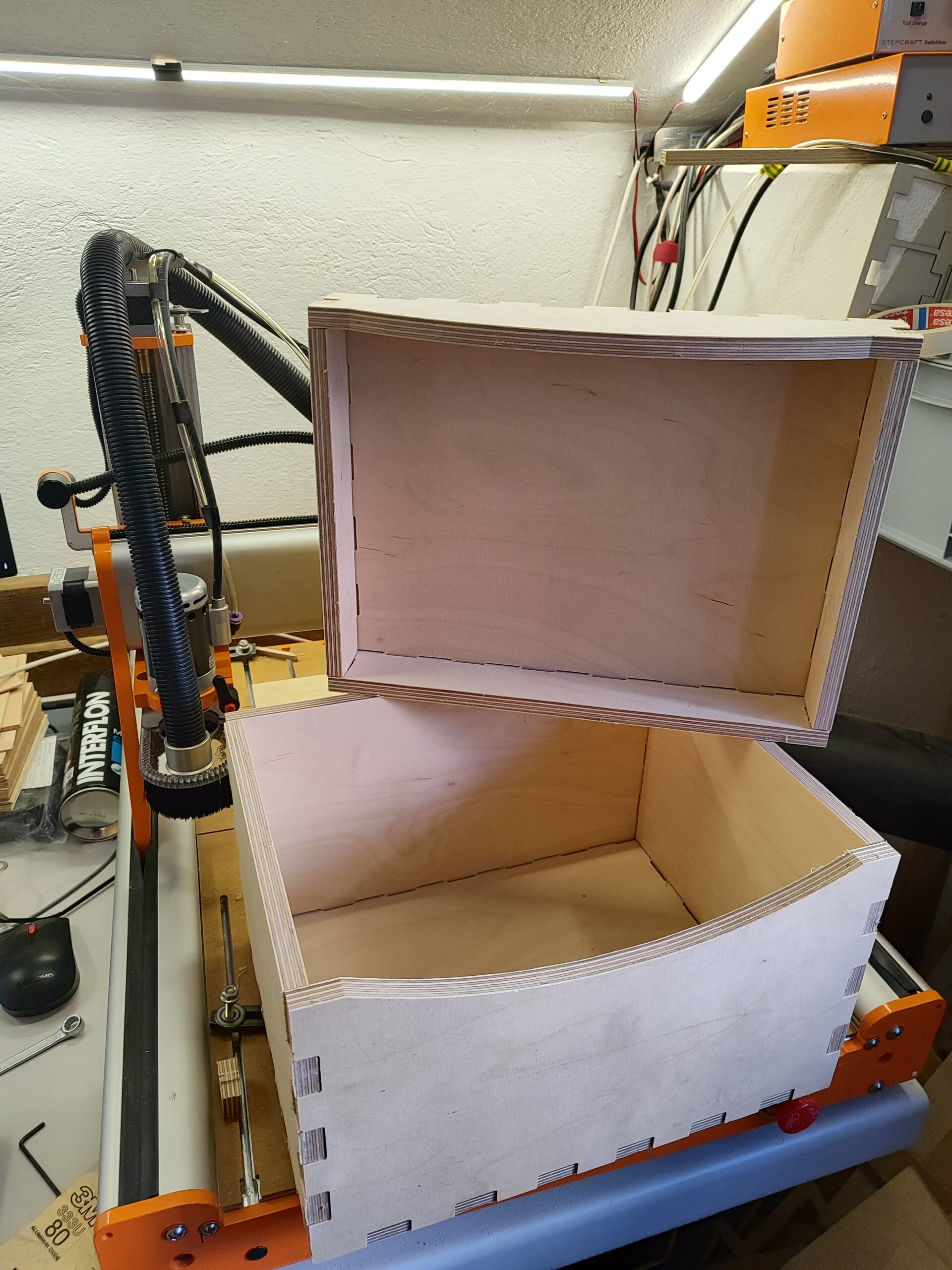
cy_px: 635
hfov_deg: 56.8
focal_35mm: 24
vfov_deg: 71.6
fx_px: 880
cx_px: 476
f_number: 1.89
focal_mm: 5.89
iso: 305
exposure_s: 1/100
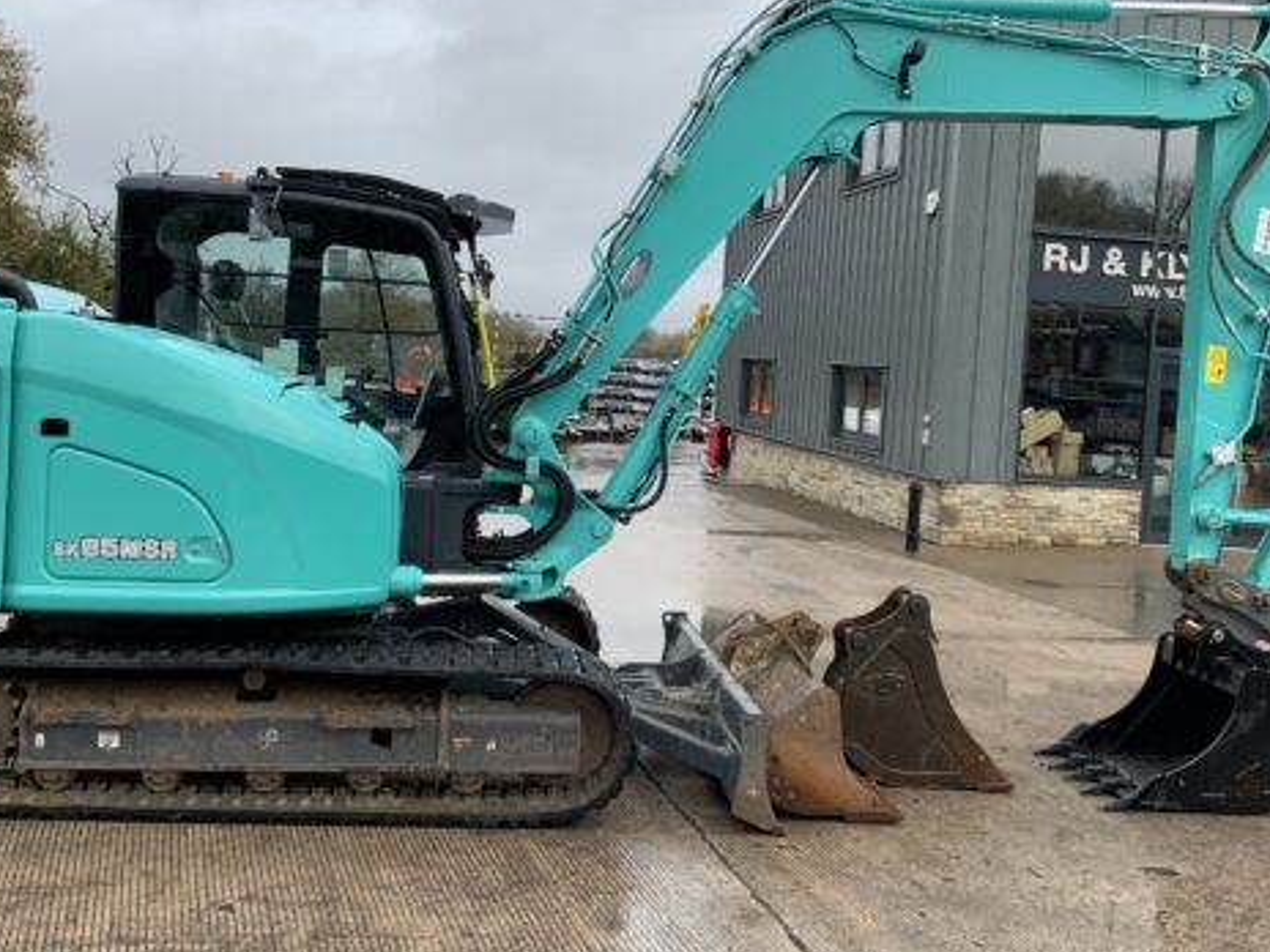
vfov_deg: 35.9
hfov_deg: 46.8
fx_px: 1468
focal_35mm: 40
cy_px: 402
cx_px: 660
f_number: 1.8
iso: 16
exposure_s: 1/674
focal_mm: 3
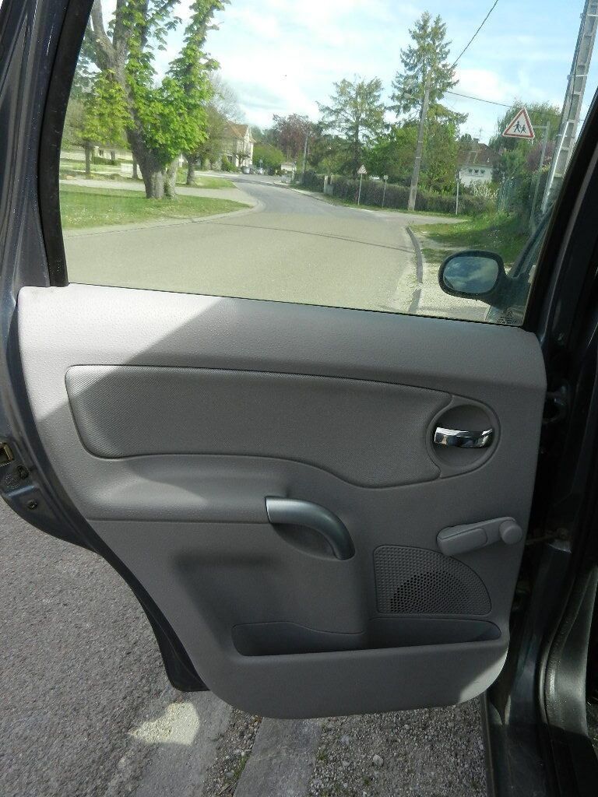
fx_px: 668
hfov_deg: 48.2
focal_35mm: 29
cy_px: 398
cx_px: 299
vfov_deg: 61.7
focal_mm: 5.1
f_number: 3.6
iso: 160
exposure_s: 1/500
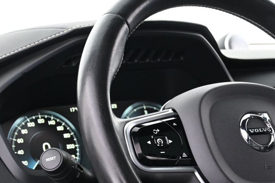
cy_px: 128
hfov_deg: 20.0
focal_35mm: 101
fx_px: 769
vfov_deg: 13.6
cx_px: 222
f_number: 4.8
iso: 1600
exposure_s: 1/8
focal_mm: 30.5
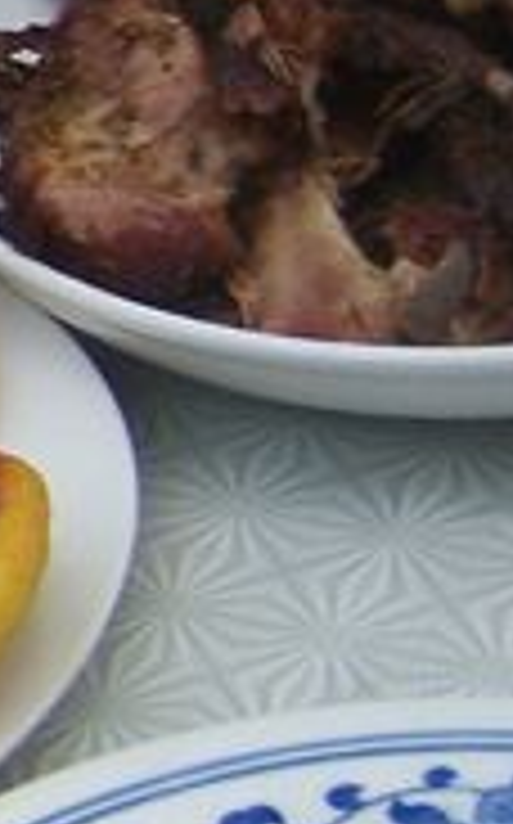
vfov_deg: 12.4
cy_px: 70
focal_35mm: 167
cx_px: -1102
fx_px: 3745
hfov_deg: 6.9
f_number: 2.8
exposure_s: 1/640
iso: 80
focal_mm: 6
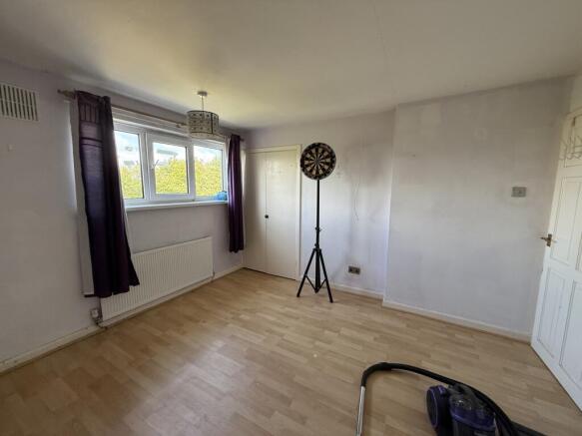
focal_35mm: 14
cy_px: 218
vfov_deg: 85.7
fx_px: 235
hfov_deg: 102.1
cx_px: 291
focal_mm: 2.22
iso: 125
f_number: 2.2
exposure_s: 1/99
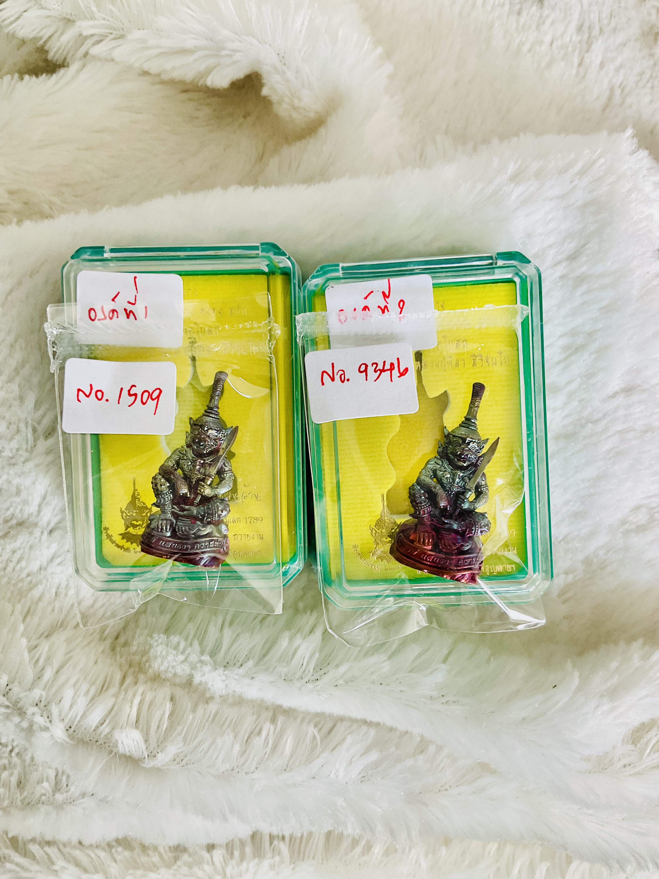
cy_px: 440
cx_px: 330
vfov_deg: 61.7
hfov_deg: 48.2
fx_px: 736
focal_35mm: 29
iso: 64
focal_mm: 3
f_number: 1.8
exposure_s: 1/120
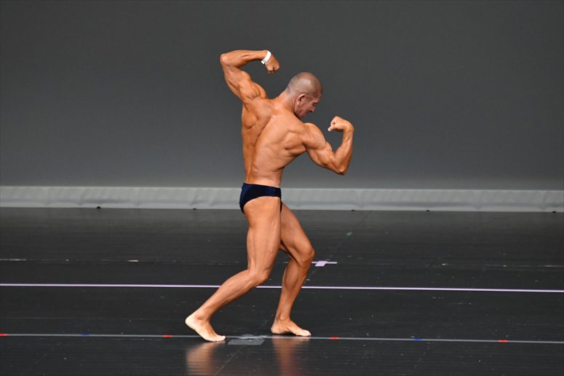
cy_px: 188
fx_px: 5872
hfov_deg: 5.5
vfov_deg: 3.7
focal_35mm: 375
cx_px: 282
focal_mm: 250
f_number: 5.6
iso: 4000
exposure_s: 1/400
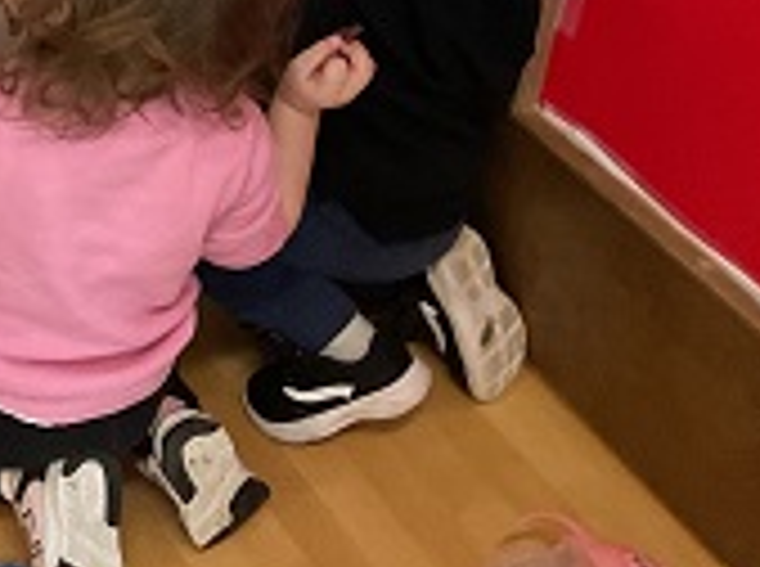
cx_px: -243
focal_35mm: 86
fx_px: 1884
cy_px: -124
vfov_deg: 16.4
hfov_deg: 20.7
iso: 250
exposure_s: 1/40
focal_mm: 3
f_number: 1.8
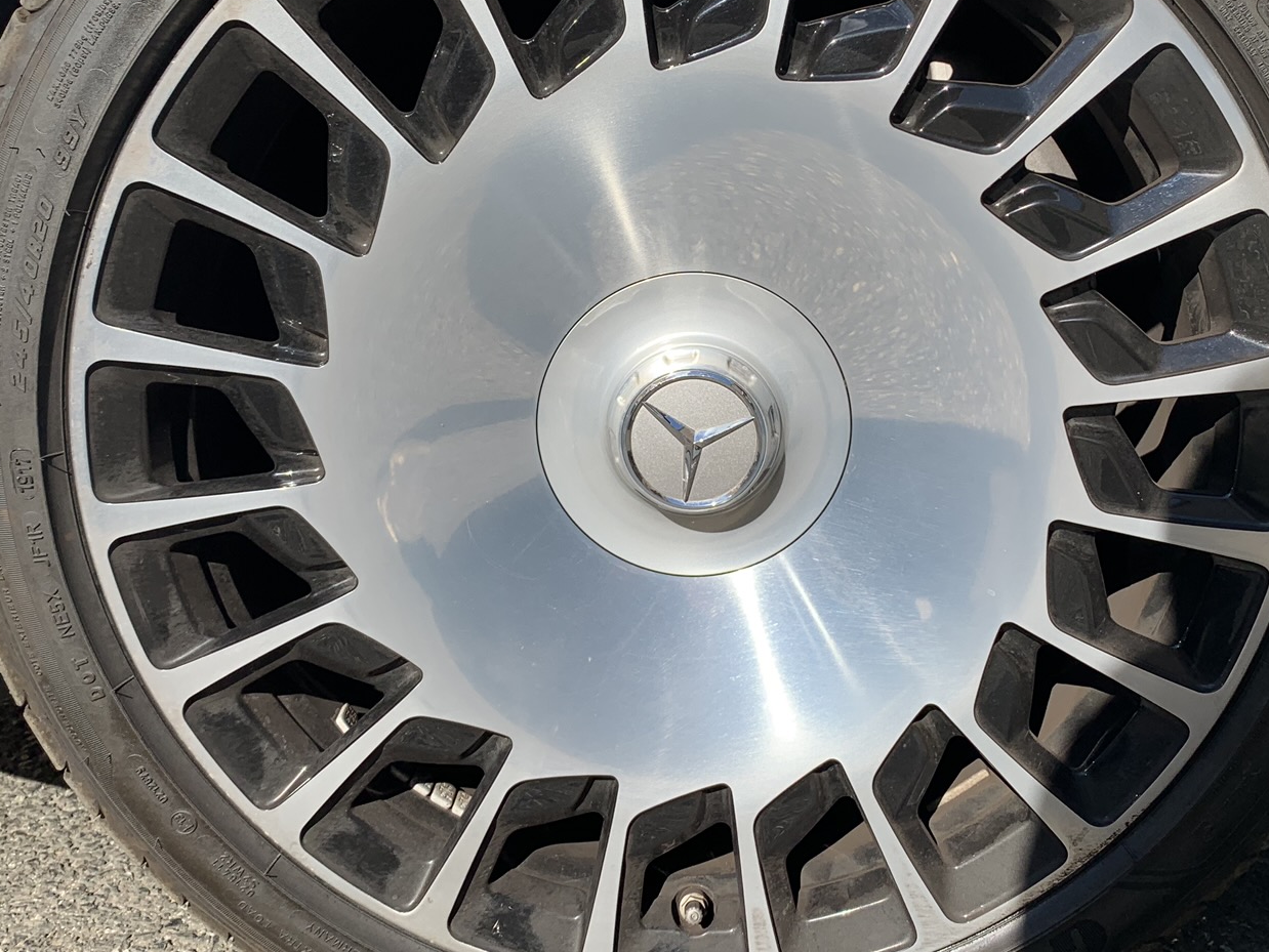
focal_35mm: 43
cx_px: 722
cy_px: 378
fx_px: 1577
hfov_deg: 43.7
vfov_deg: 33.5
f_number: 1.8
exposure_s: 1/1406
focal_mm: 4.25
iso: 25
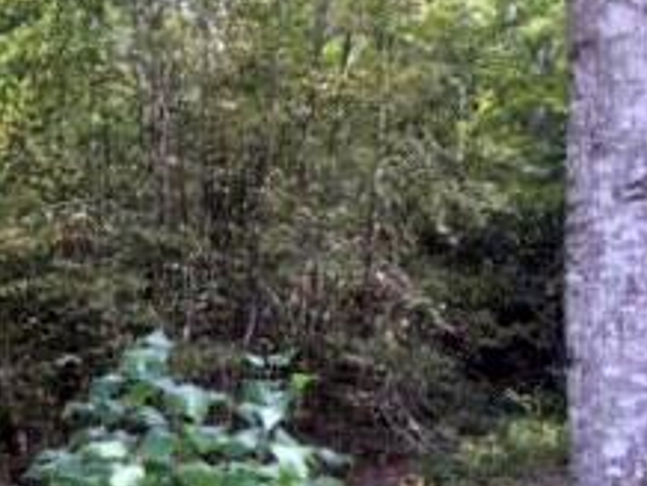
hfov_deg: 22.7
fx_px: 1590
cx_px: 137
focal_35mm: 85
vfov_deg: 16.8
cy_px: 548
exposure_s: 1/120
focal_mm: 4.15
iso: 25
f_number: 2.2
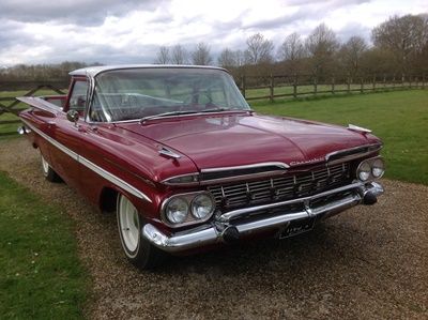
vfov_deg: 40.6
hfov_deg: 52.7
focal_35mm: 35
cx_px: 214
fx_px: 432
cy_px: 160
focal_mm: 4.28
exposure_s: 1/719
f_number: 2.4
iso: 50
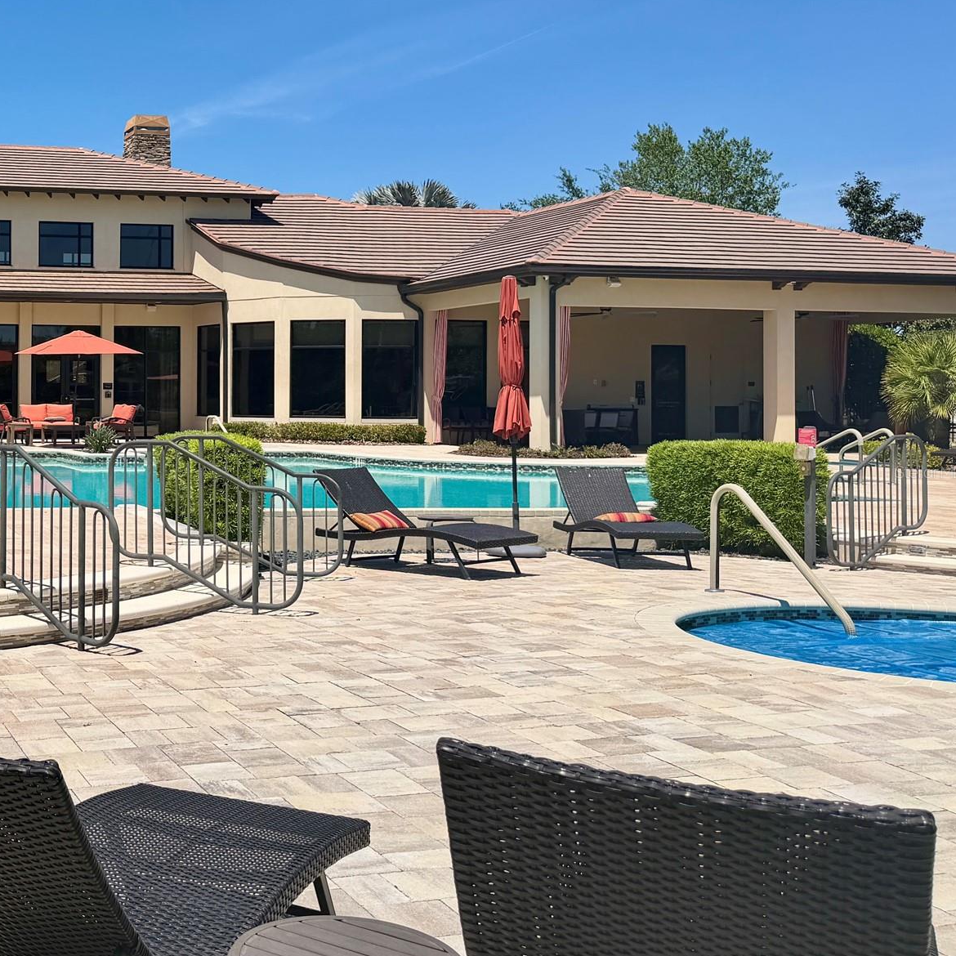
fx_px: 906
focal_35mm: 29
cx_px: 319
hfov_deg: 54.5
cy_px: 471
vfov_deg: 55.6
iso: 80
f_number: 1.78
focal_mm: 6.76
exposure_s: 1/7353
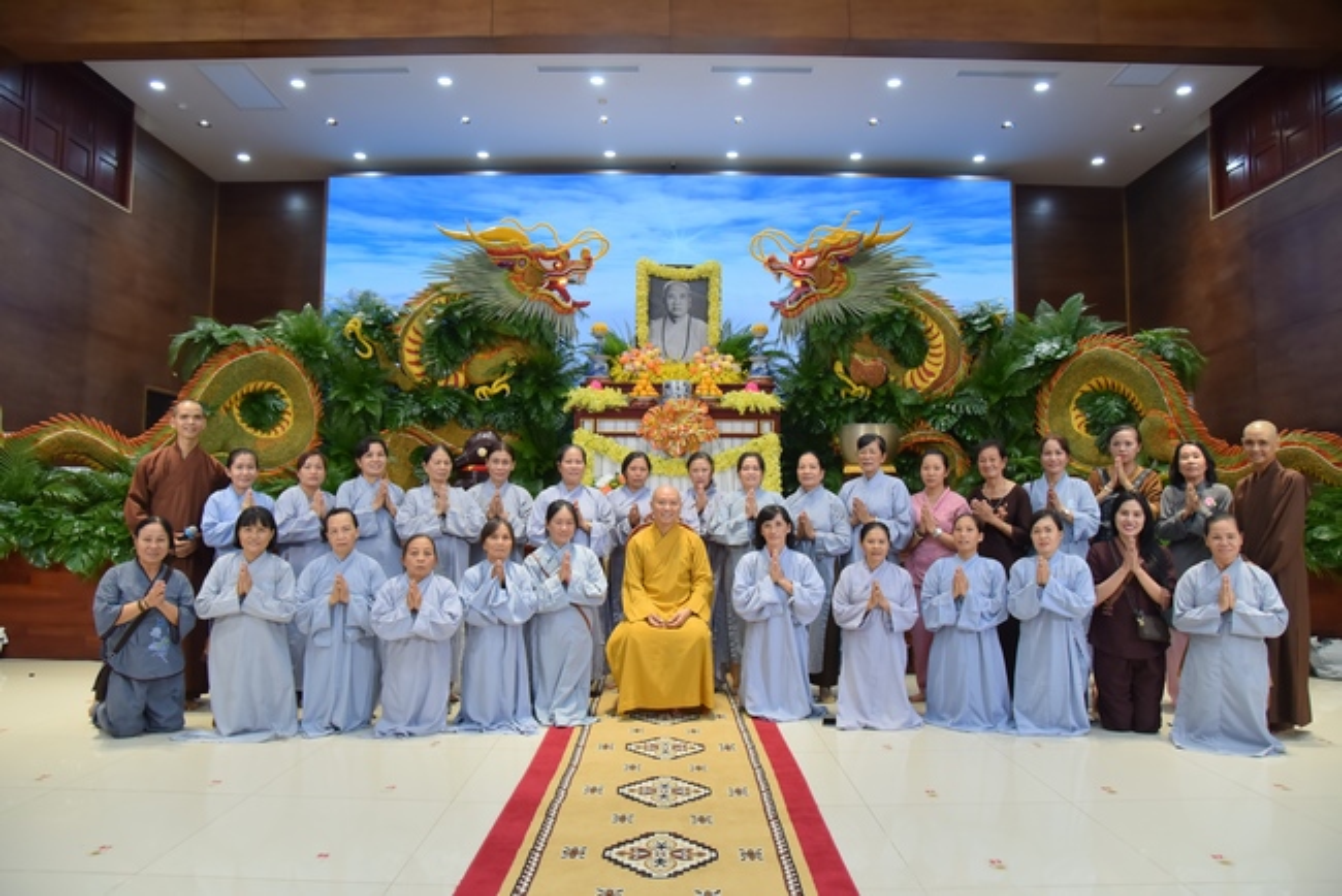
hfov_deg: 73.7
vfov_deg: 53.2
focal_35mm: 24
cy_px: 448
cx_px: 671
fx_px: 895
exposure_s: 1/125
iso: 1000
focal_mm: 24
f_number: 5
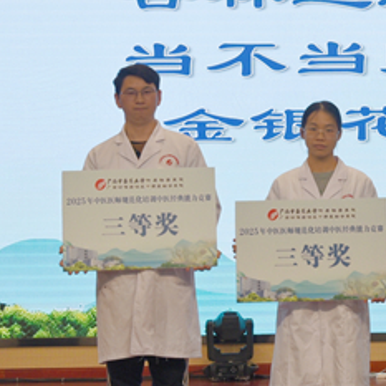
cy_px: 173
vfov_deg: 13.0
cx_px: 293
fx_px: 1691
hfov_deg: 13.0
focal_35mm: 134
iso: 500
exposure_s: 1/125
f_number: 5.6
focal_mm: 46
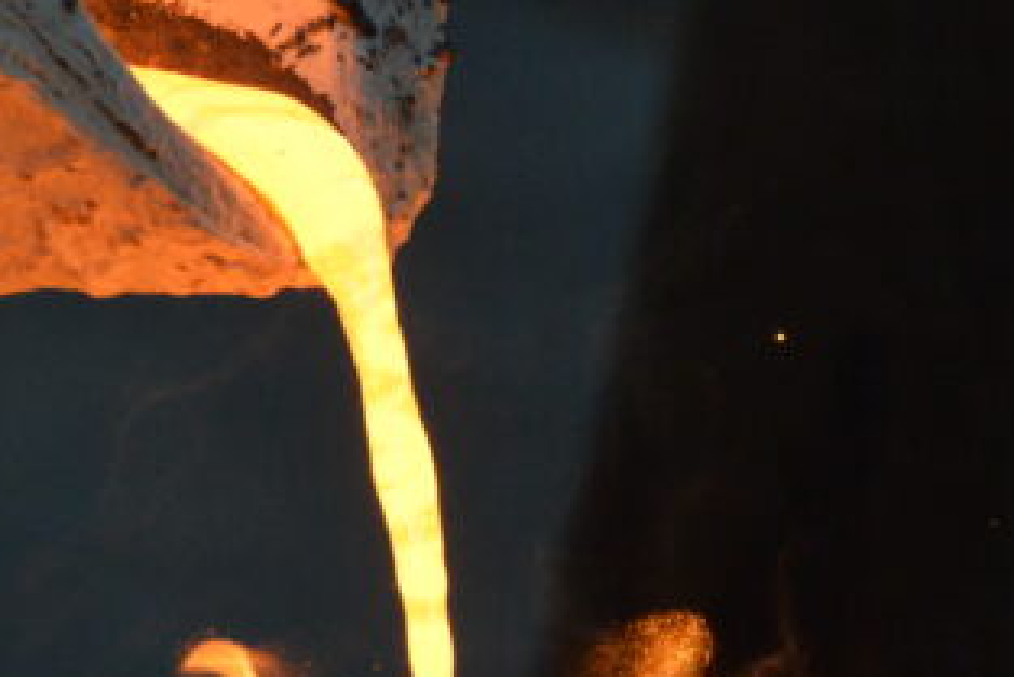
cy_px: 509
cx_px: 363
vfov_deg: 1.4
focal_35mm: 983
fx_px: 27699
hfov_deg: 2.1
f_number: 10
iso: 4000
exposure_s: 1/2500
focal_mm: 300
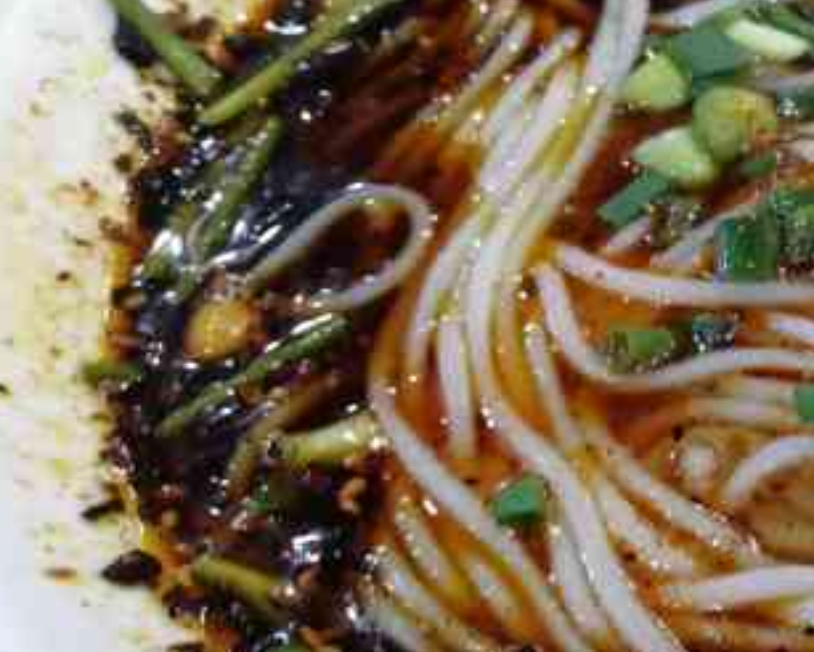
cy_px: 349
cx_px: 856
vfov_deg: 25.4
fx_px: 1446
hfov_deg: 29.0
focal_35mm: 60
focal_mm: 3.83
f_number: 1.8
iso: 320
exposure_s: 1/33.3
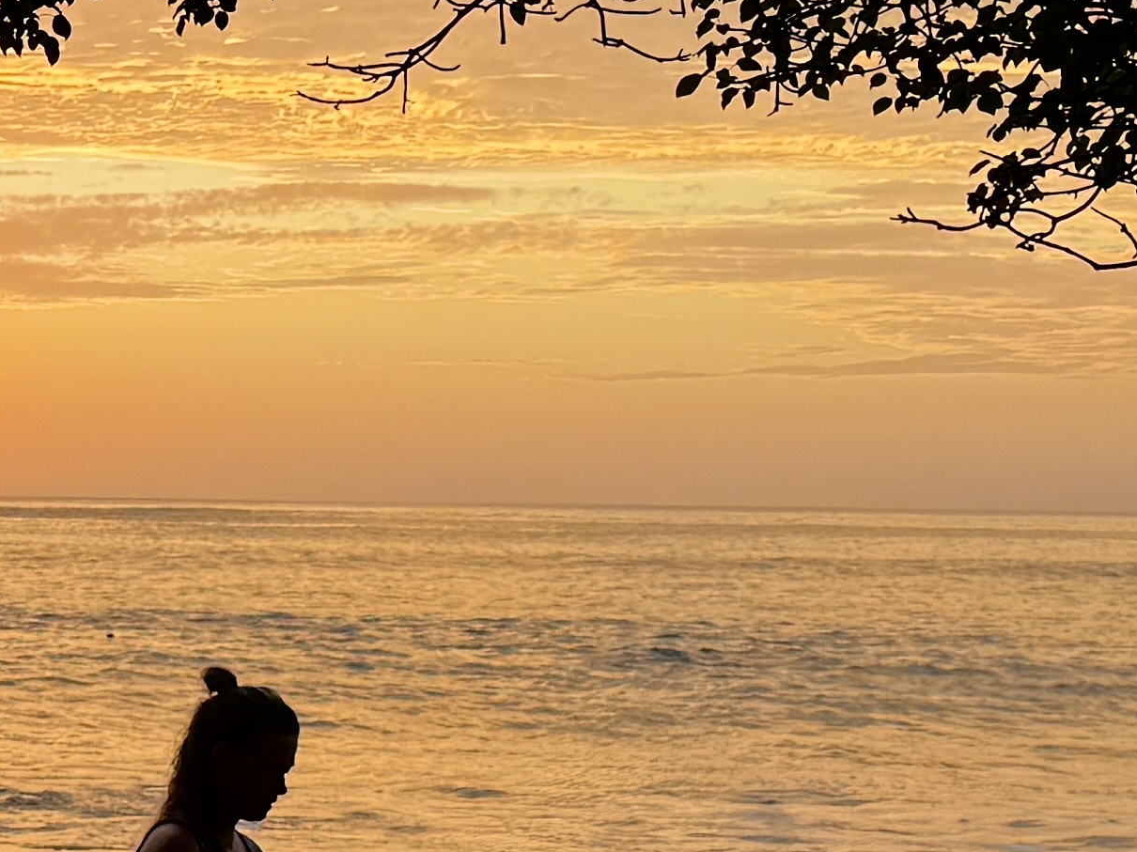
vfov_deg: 21.1
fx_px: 2266
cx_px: -329
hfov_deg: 24.6
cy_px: 628
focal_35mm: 69
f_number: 1.78
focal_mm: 6.76
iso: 64
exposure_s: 1/244
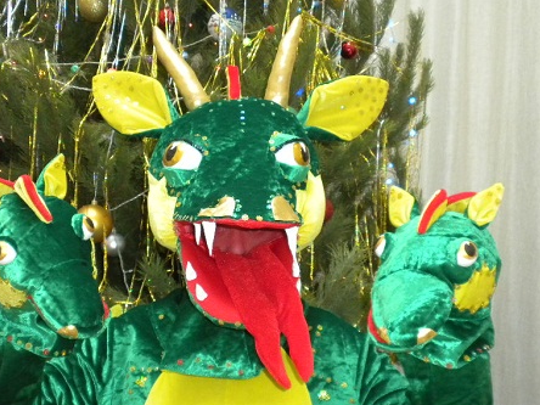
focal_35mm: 50
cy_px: 249
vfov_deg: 29.0
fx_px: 780
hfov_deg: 38.2
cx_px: 248
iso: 400
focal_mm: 6.6
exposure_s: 1/30
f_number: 3.5
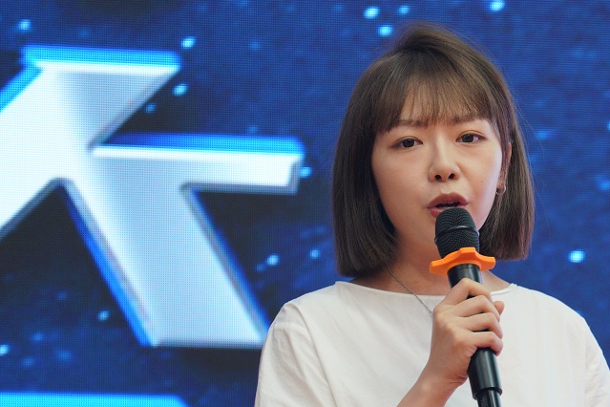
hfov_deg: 4.1
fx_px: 8590
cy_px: 381
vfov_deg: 2.7
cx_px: 475
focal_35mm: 507
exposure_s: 1/125
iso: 800
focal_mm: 200
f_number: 4
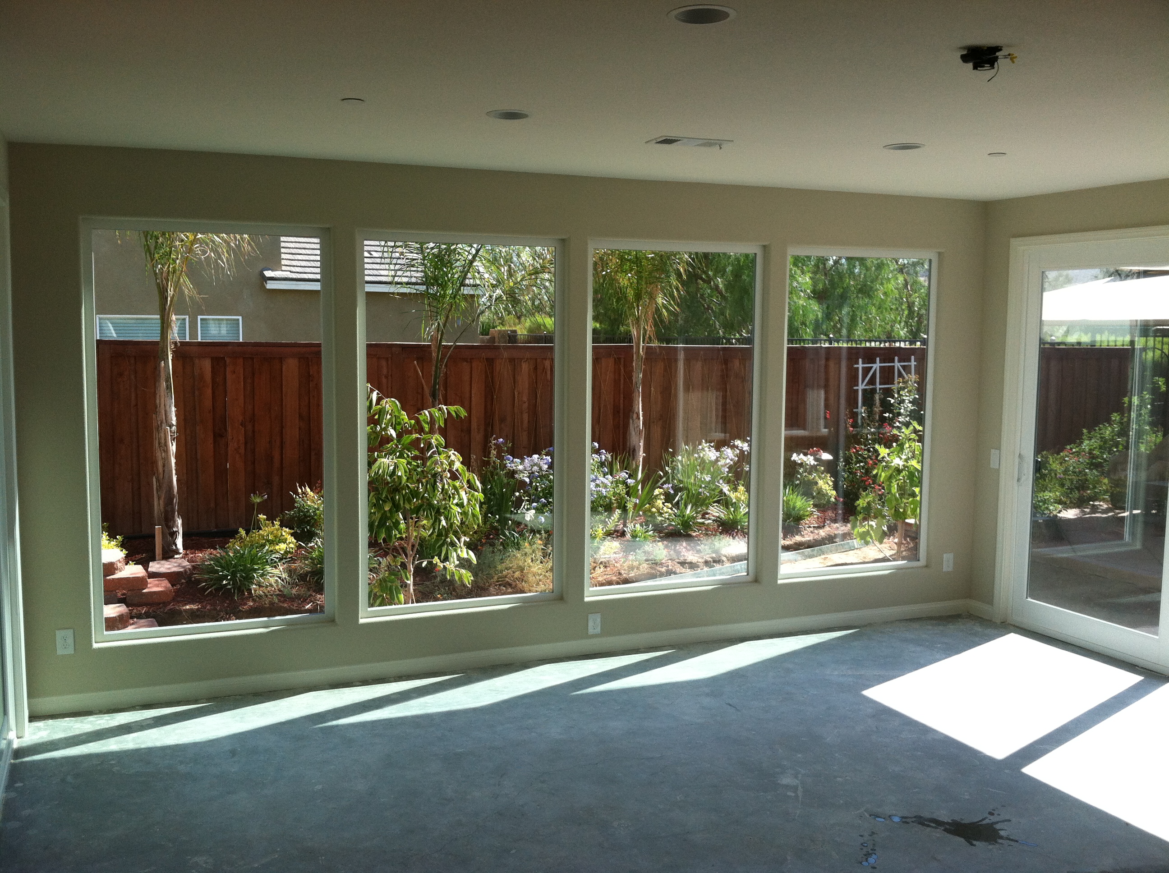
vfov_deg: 40.6
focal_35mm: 35
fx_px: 1180
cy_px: 436
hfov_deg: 52.7
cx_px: 584
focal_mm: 3.85
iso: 80
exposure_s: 1/246
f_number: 2.8
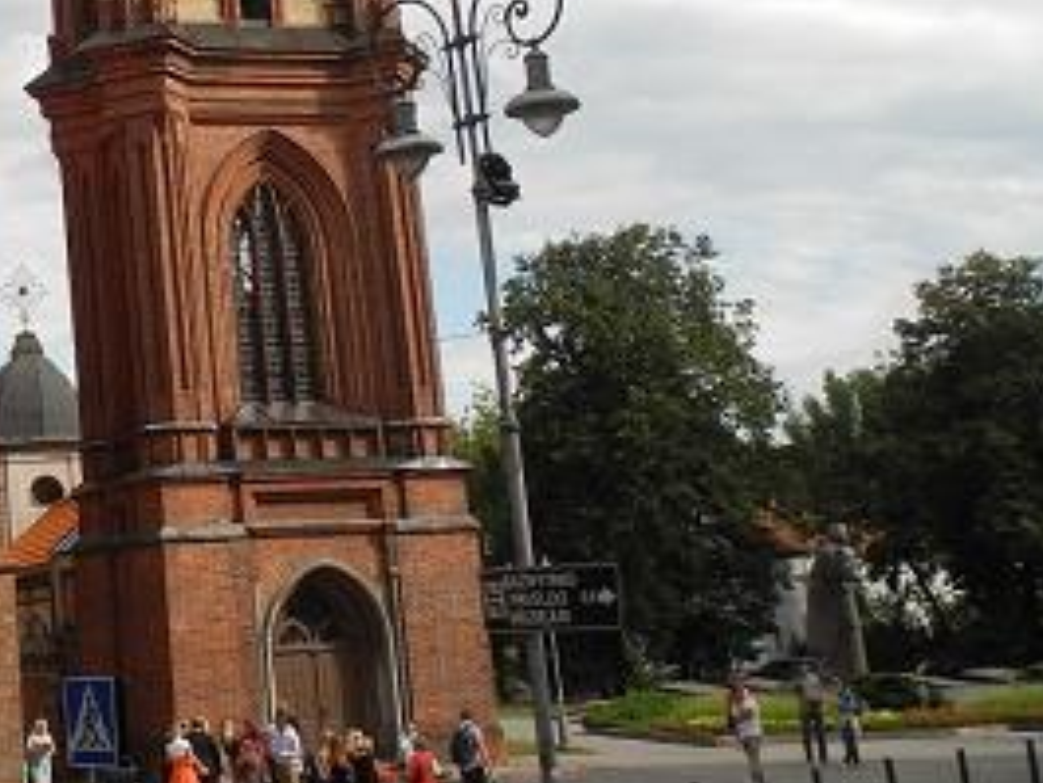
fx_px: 2291
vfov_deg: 18.8
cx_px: -327
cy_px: -12
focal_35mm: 76
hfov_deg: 22.8
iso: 100
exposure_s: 1/800
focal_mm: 6
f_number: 3.5
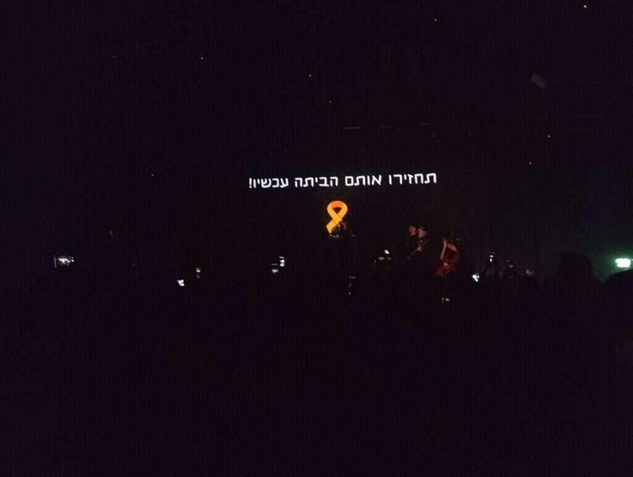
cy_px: 238
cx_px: 316
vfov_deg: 49.9
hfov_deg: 63.4
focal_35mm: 28
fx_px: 513
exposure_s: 1/14.3
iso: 6400
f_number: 1.8
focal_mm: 4.22
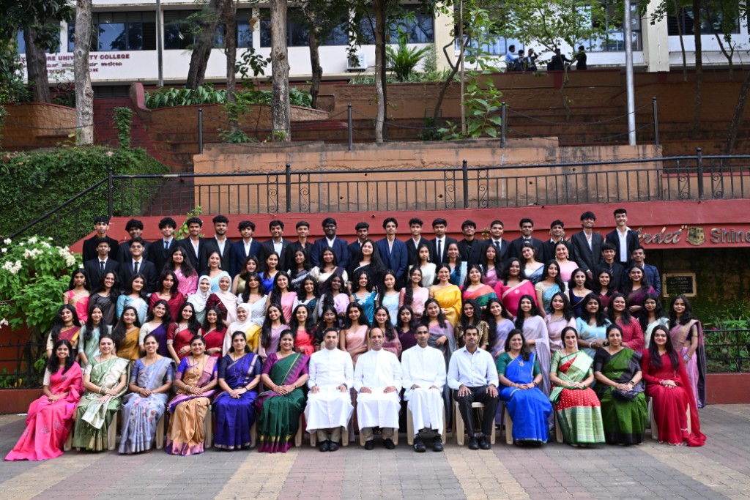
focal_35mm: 34
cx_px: 375
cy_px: 250
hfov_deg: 56.5
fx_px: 698
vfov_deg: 39.4
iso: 1000
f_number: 8
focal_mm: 33.5
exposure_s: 1/200
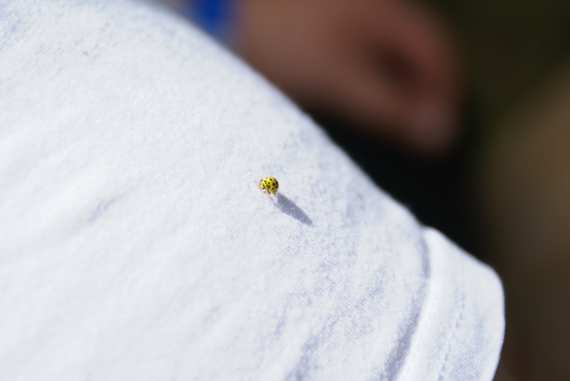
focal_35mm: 105
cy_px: 190
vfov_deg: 13.1
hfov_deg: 19.4
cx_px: 285
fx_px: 1664
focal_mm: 70
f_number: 6.3
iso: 100
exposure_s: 1/640
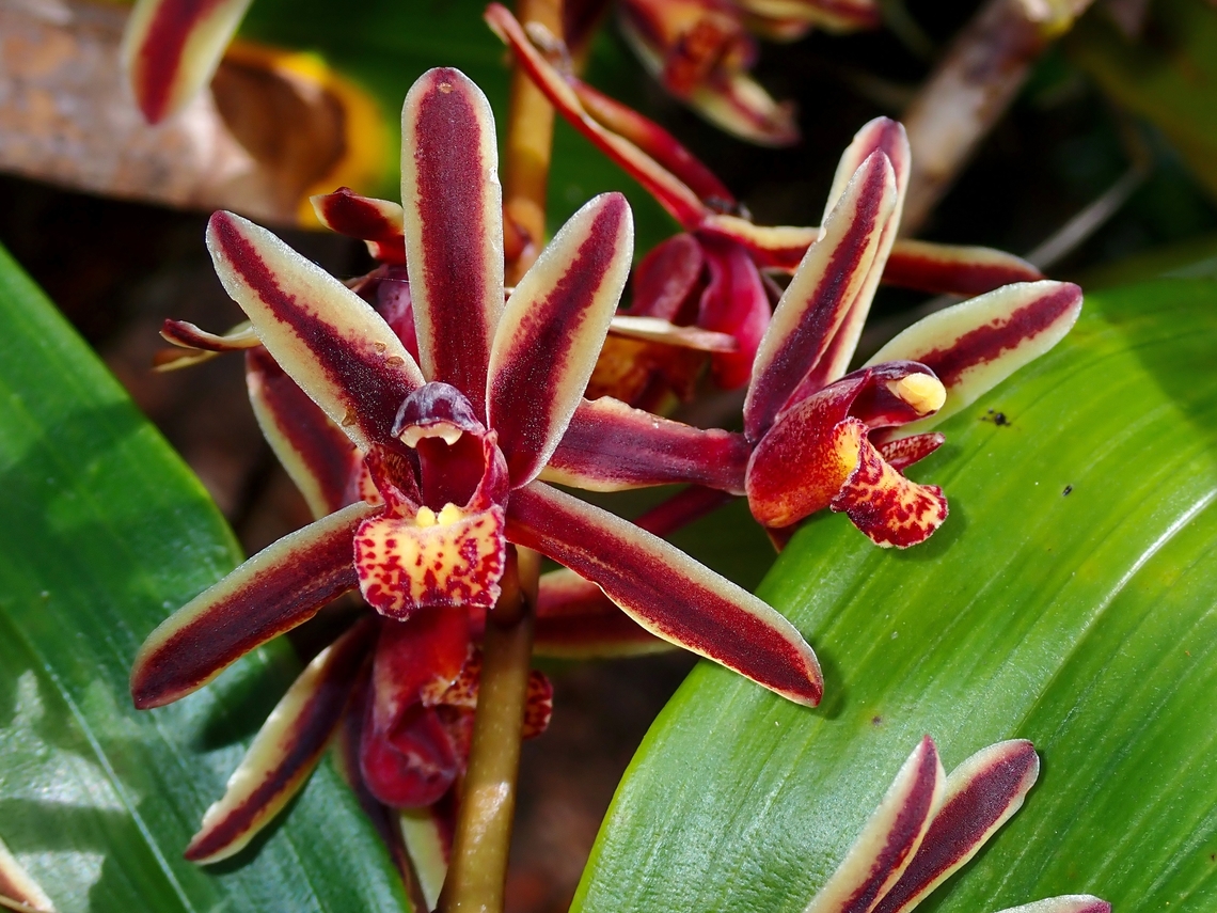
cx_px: 608
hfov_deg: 22.3
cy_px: 456
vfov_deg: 16.8
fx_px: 3094
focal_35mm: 88
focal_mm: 15.66
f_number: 6.3
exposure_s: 1/400
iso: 100
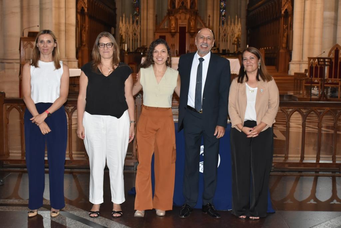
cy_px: 114
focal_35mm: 52
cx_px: 170
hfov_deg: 37.8
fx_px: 497
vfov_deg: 25.8
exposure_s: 1/60
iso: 1600
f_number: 5.6
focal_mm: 35
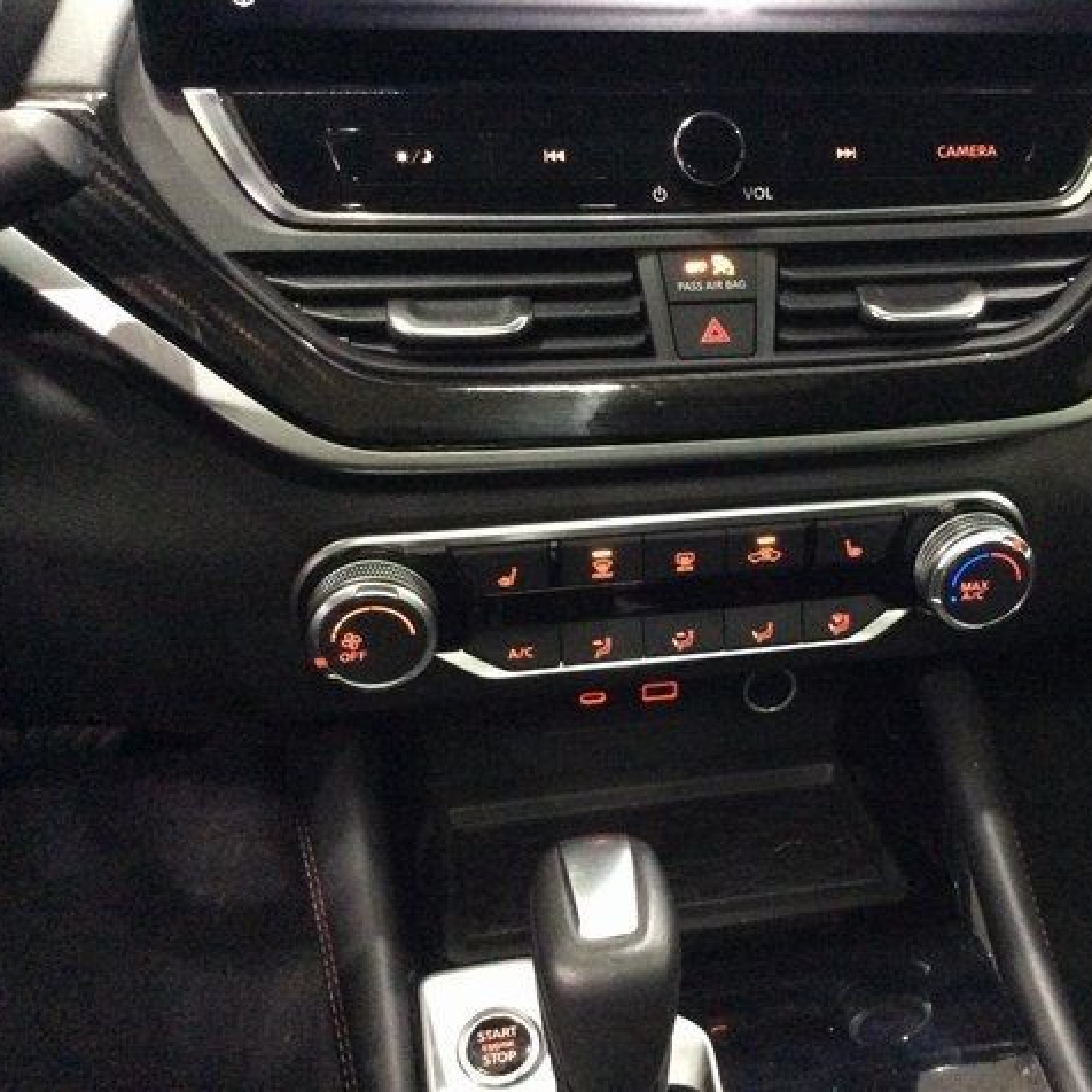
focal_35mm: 38
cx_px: 720
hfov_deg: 43.3
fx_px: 1356
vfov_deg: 43.9
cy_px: 546
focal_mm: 3.3
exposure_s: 1/15
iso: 640
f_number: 2.4
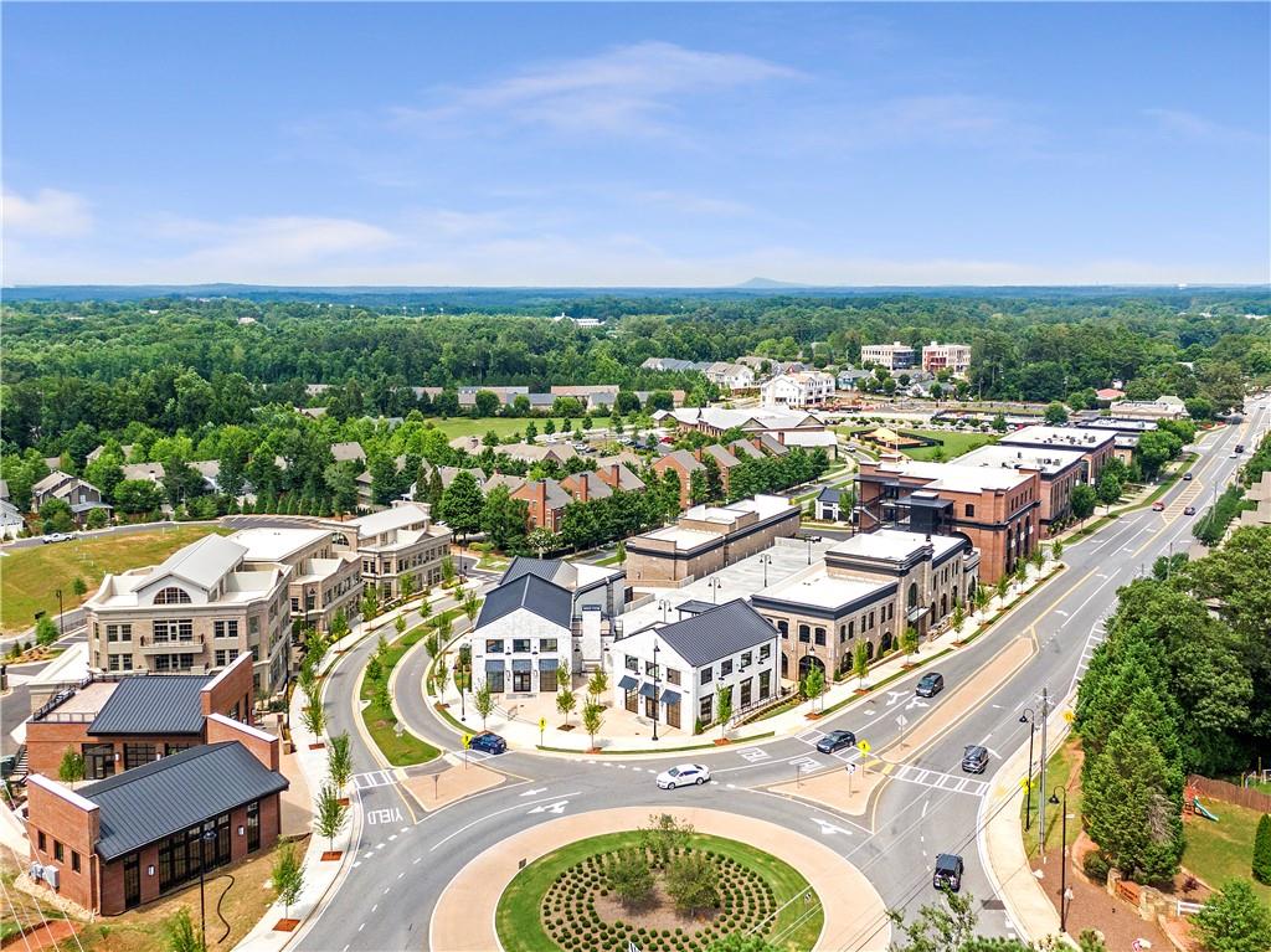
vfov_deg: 48.2
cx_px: 636
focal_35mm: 29
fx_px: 1064
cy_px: 476
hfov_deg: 61.7
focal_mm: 5.11
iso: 100
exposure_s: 1/1000
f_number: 3
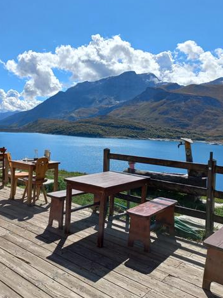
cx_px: 89
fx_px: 275
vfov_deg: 56.8
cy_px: 143
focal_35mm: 32
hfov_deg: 44.0
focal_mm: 4.6
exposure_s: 1/1025
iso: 25
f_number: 1.8
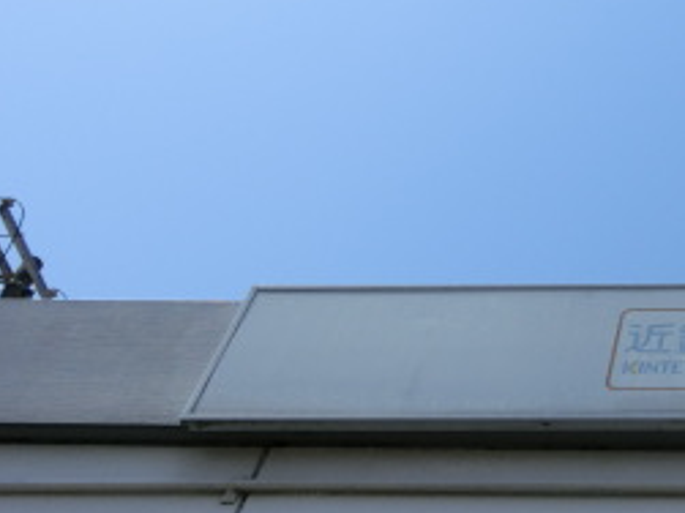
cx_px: 862
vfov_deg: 19.9
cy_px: 265
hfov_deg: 23.6
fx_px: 1464
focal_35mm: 74
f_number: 7.4
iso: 80
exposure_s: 1/400
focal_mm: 5.2
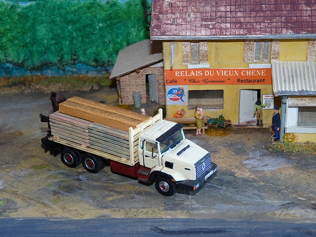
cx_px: 158
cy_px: 118
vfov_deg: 21.0
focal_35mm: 70
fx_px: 639
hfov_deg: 27.8
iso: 100
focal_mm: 12.4
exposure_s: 1/40
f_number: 3.4
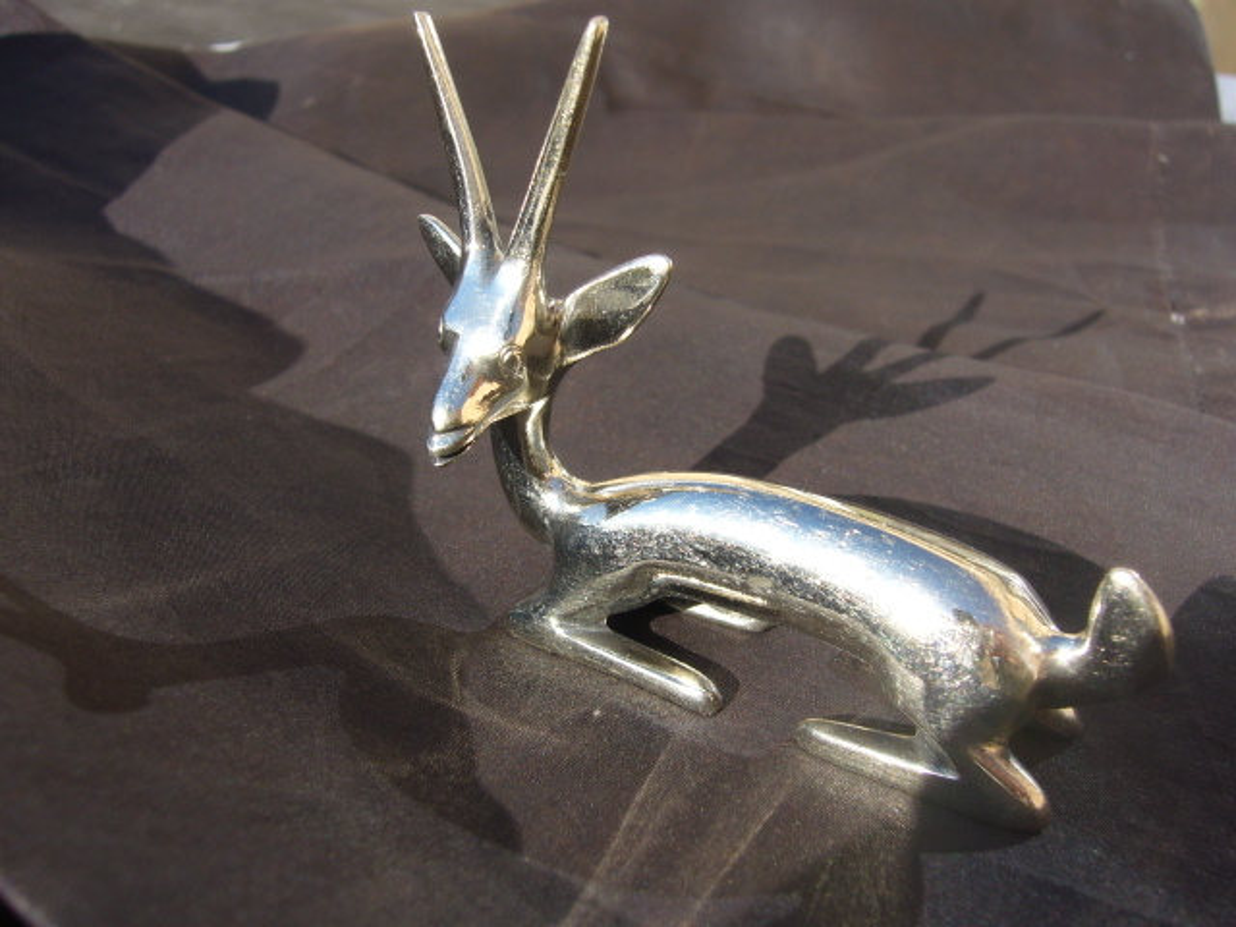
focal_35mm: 35
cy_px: 464
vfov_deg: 40.7
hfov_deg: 52.6
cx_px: 618
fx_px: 1250
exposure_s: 1/160
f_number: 5.6
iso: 80
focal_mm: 5.8
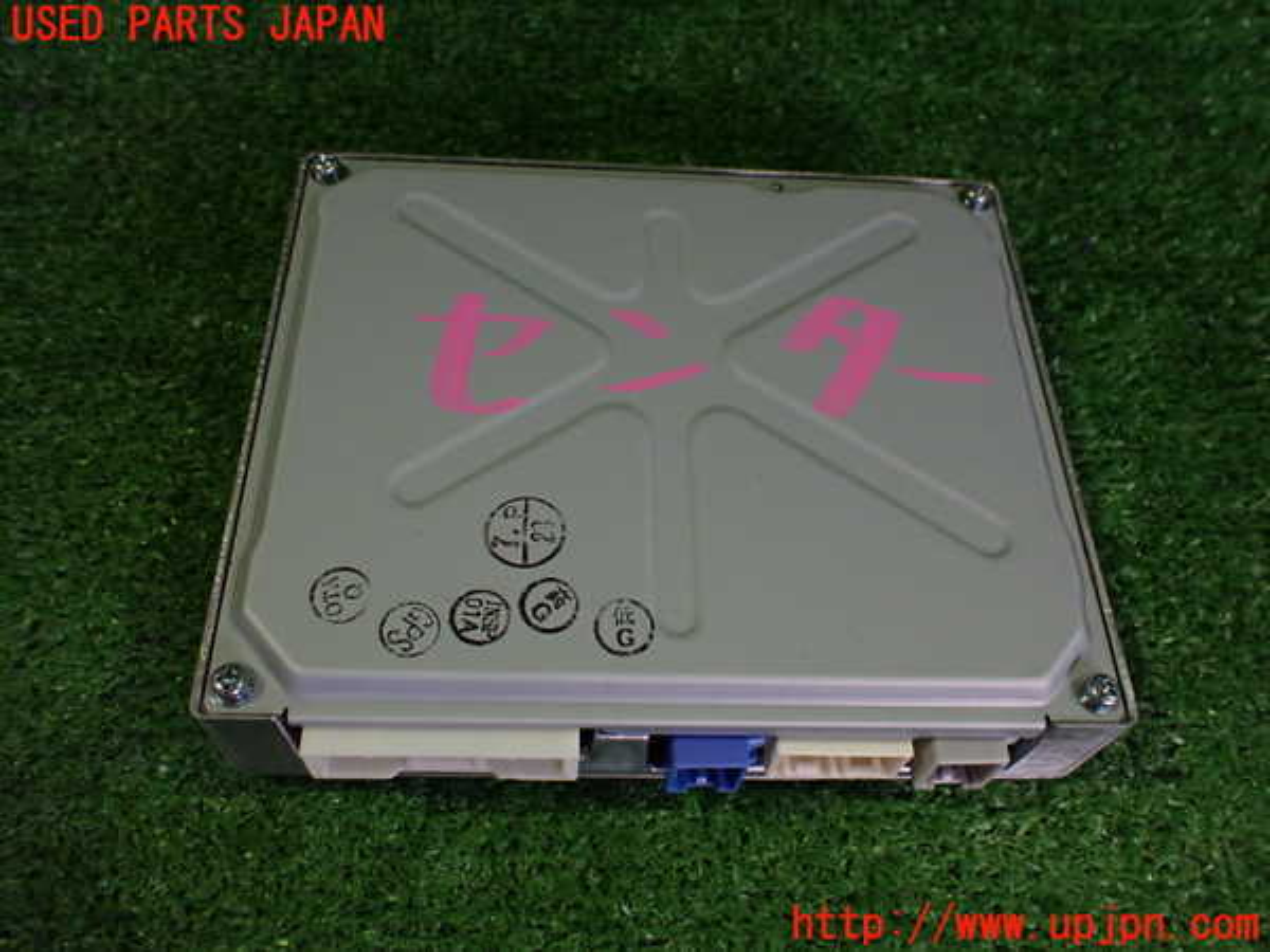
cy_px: 476
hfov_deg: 60.0
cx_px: 635
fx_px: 1101
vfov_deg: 46.8
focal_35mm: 30
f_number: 2.3
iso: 640
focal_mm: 5.4
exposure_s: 1/125
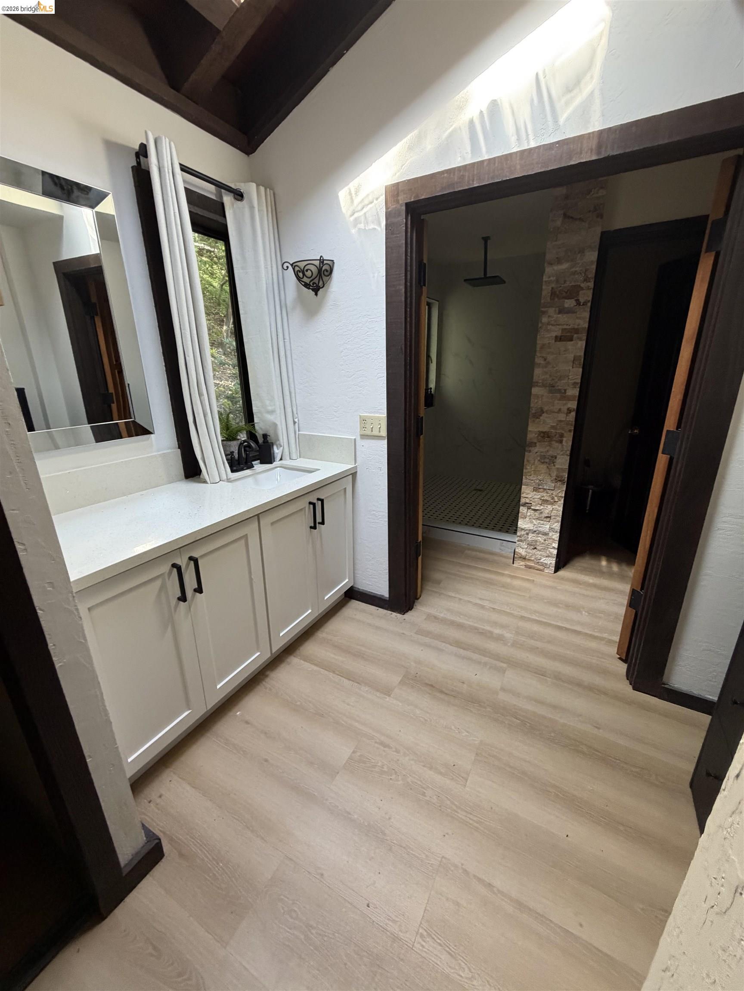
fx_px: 401
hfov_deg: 85.7
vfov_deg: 102.1
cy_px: 496
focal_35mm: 14
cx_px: 372
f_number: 2.2
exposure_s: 1/81
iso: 320
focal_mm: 2.22
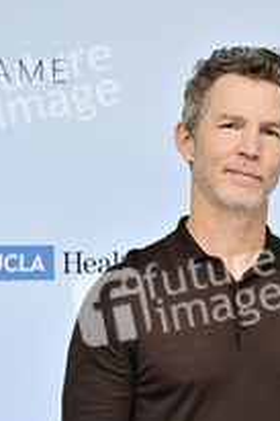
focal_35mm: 105
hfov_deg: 12.9
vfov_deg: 19.0
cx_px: 237
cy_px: 401
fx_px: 1227
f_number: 6.3
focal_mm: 54
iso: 640
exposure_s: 1/320
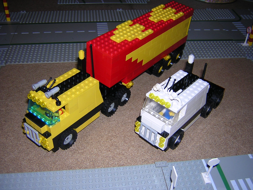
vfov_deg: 39.7
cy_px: 95
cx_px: 126
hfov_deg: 51.4
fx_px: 263
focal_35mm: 36
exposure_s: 1/60.1
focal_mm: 4.7
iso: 100
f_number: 2.6
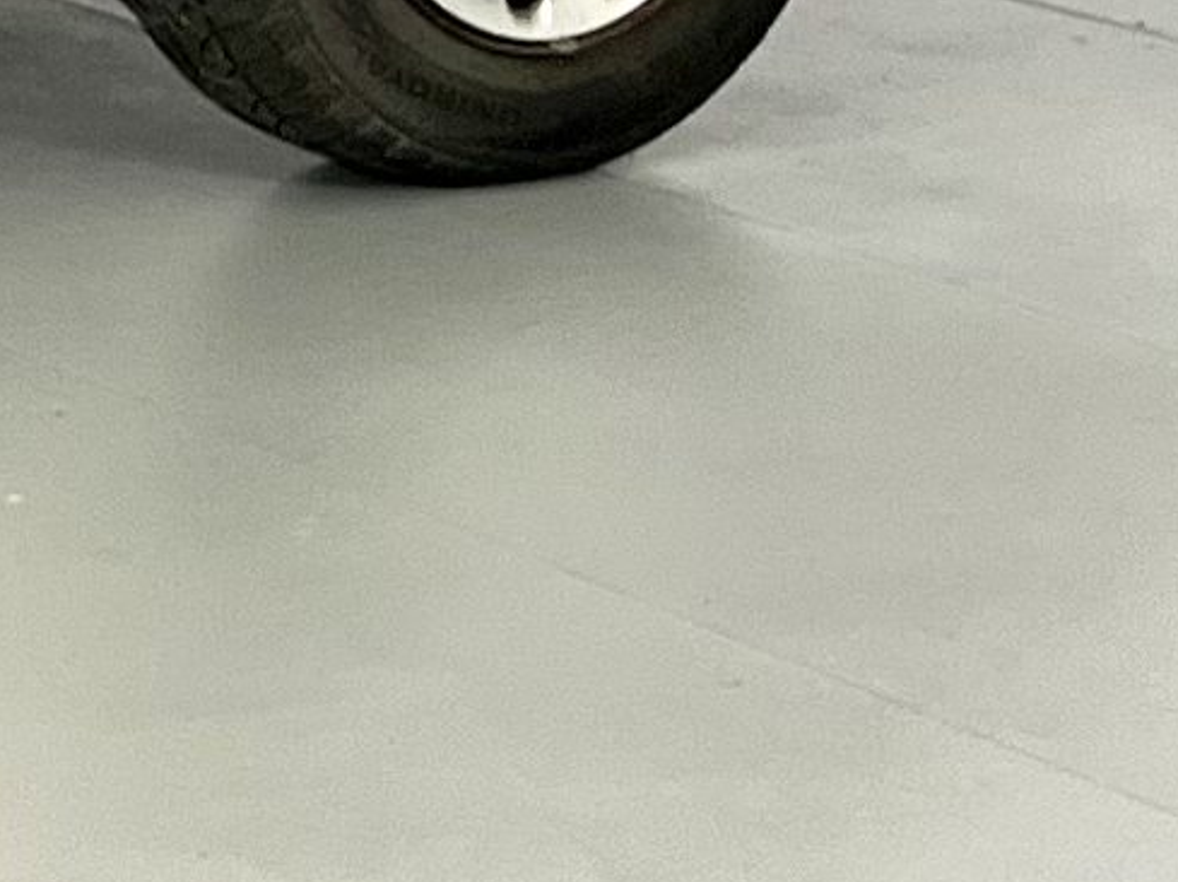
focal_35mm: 181
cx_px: -1919
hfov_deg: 9.4
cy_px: -751
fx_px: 6155
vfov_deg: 7.9
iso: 80
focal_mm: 5.7
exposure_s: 1/100
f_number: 1.5
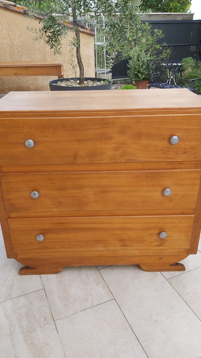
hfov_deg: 40.2
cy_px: 176
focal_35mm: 29
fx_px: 275
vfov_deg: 66.1
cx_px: 98
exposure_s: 1/263
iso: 64
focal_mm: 3.92
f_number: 1.7
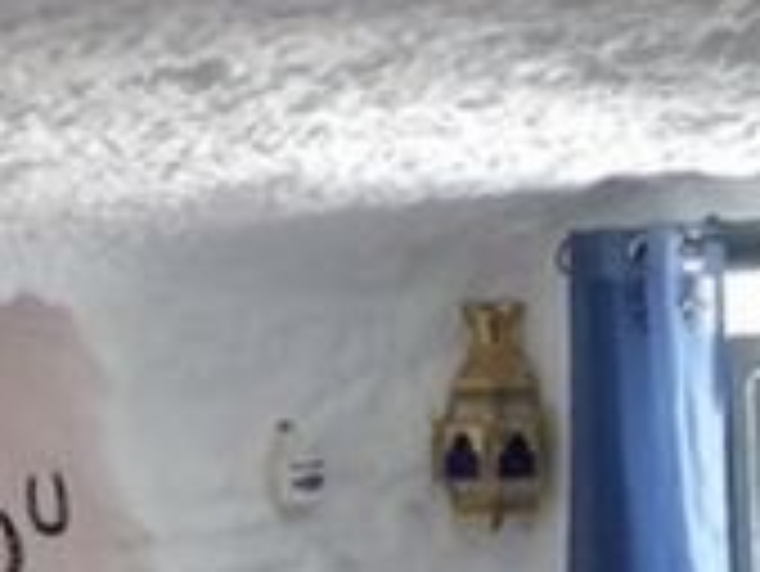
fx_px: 2285
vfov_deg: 13.6
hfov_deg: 18.9
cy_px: 775
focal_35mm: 104
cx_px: 362
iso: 400
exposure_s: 1/20
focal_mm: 4.3
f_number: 3.3
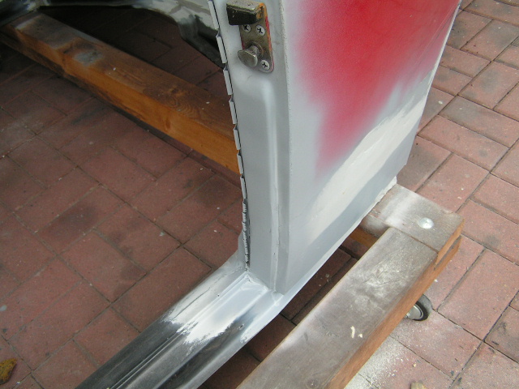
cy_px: 194
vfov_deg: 37.7
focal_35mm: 38
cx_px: 260
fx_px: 570
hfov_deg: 49.0
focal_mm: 6.3
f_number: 2.8
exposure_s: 1/40
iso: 80
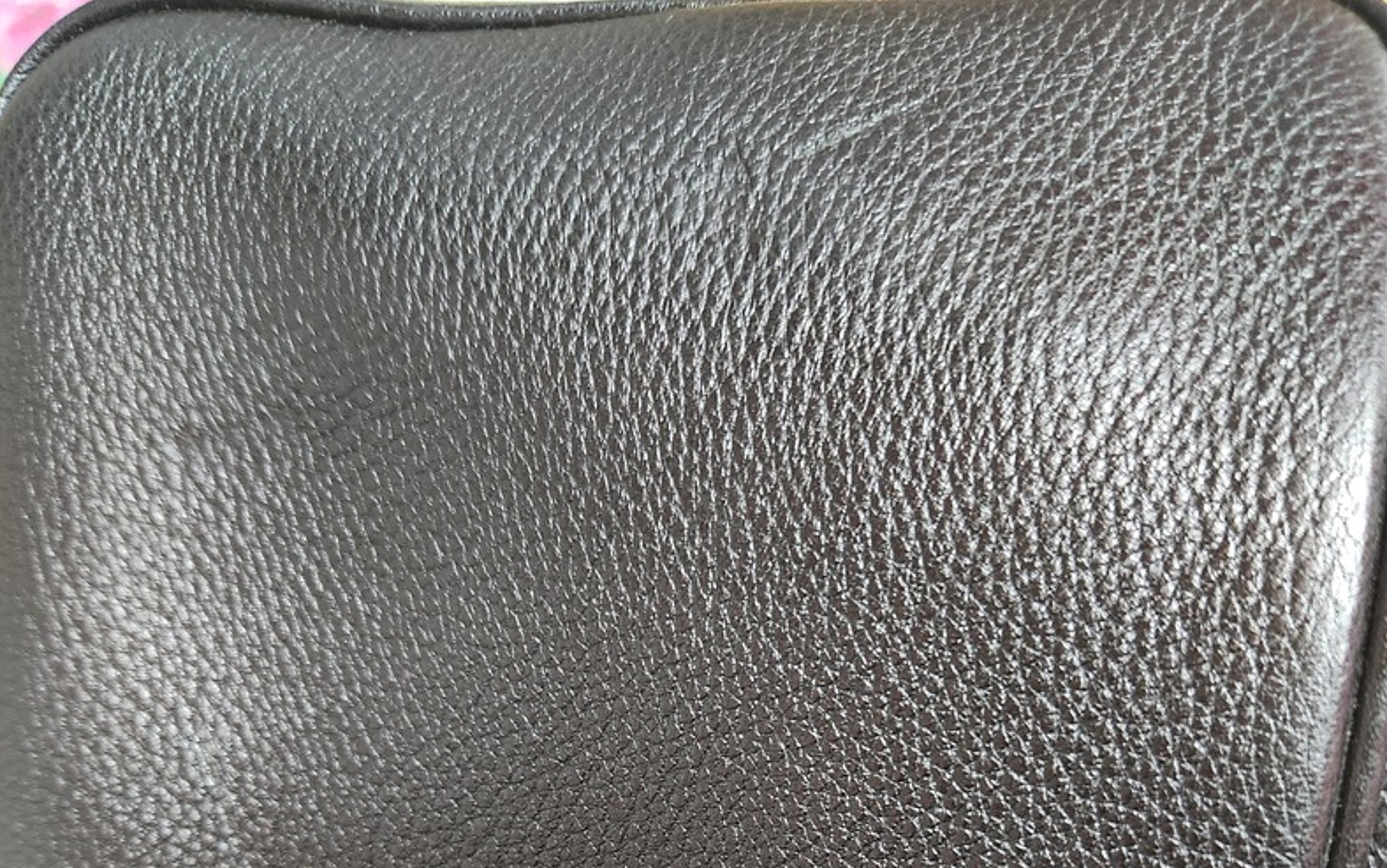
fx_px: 1248
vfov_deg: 34.4
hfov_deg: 58.1
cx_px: 701
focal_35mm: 33
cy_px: 897
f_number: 1.8
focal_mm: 5.4
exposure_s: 1/30
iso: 640
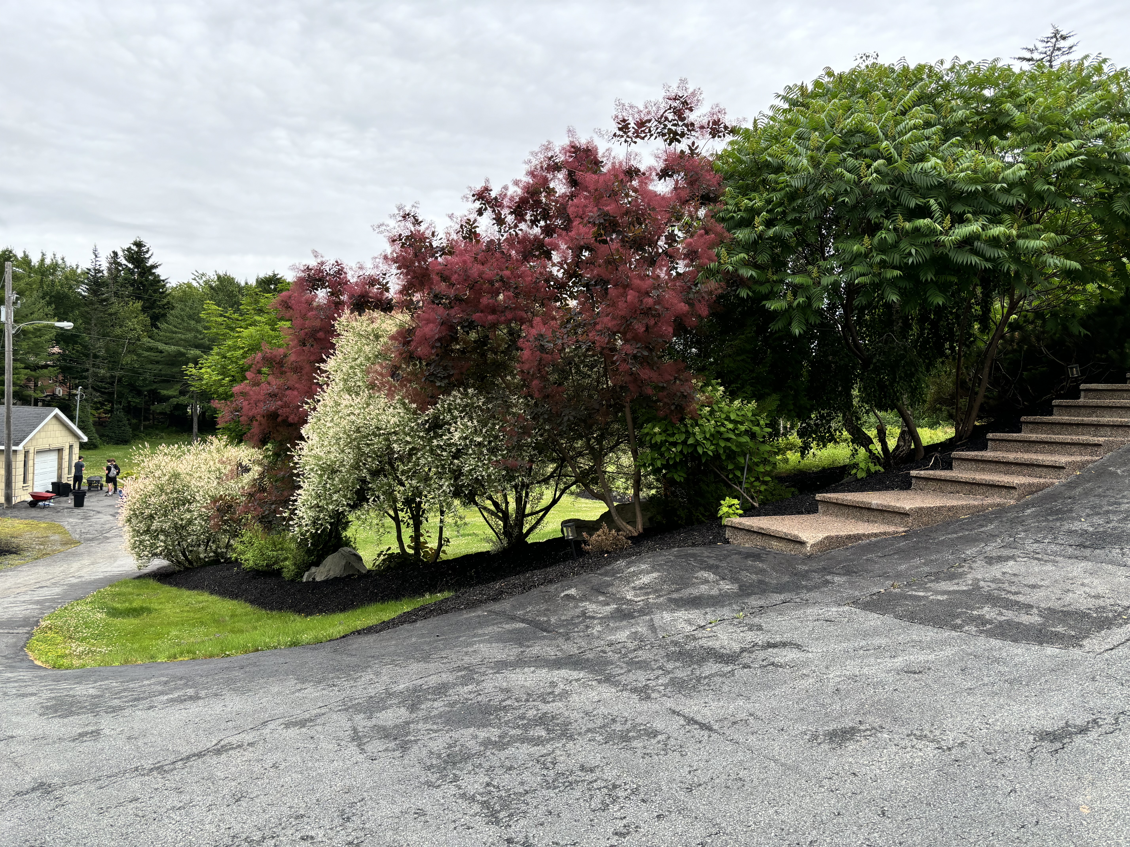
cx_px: 565
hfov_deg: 67.3
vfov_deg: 53.1
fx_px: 849
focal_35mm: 26
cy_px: 424
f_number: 1.6
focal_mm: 5.96
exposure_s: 1/517
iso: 50
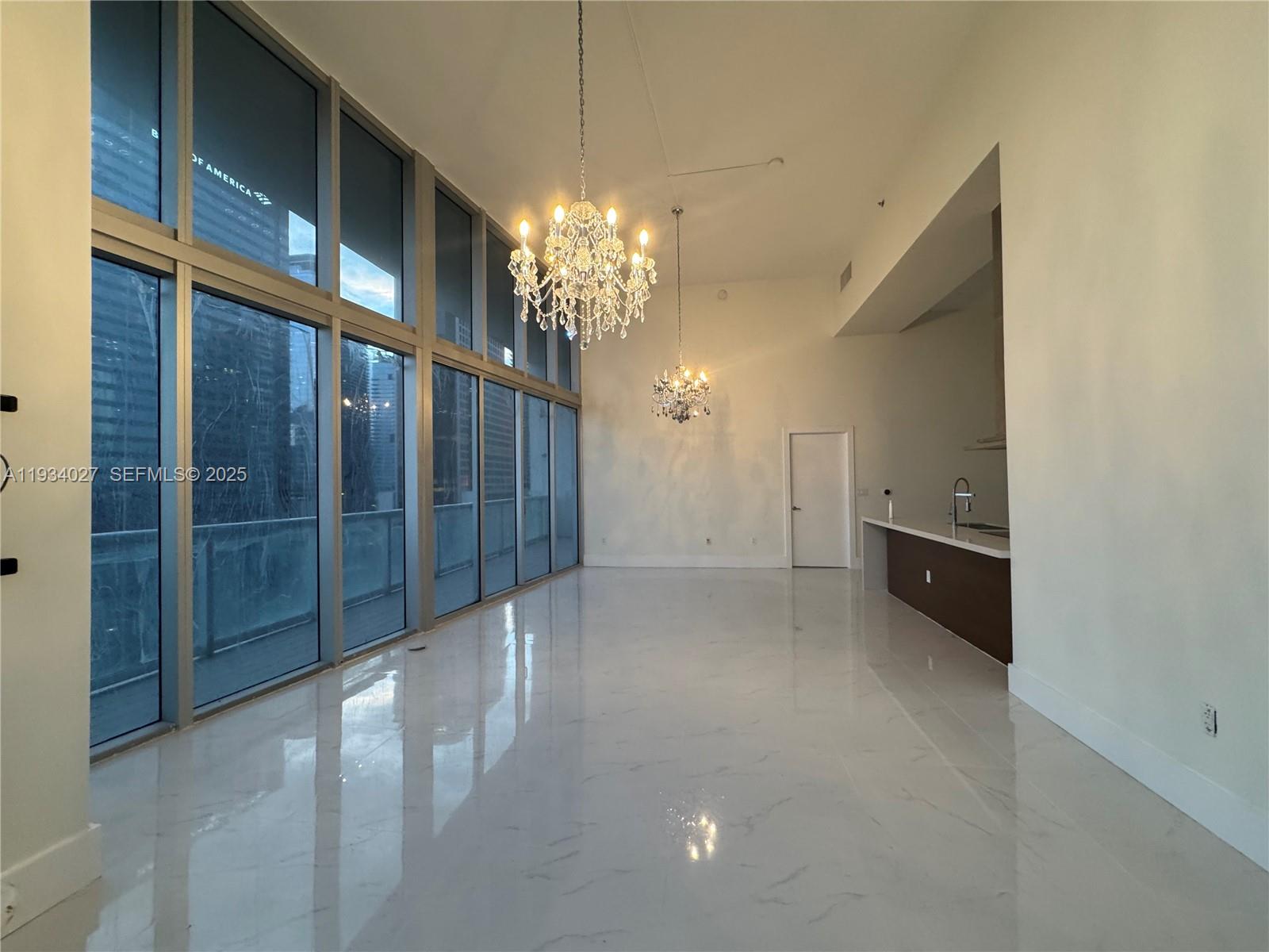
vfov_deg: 85.7
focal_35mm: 14
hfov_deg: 102.1
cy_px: 476
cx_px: 634
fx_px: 513
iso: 320
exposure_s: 1/60
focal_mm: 2.22
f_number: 2.2
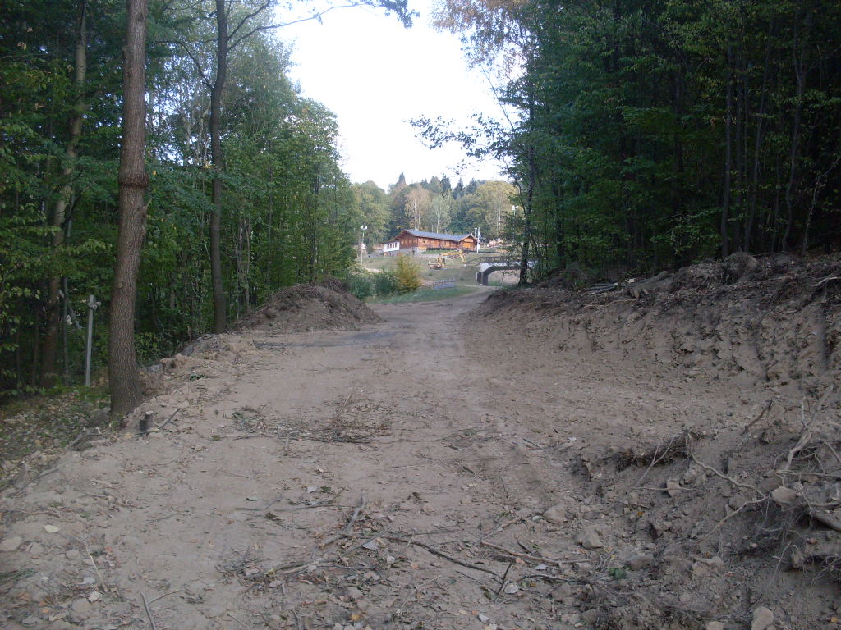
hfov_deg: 49.0
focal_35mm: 38
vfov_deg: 37.7
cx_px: 420
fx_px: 923
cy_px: 315
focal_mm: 6.3
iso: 80
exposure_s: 1/180
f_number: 2.8
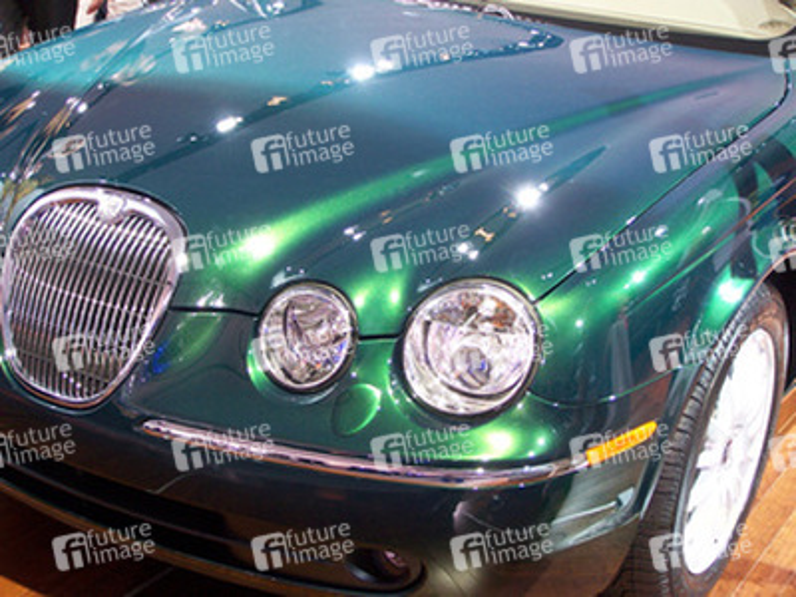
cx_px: 398
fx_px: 1472
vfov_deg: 22.9
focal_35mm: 64
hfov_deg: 30.3
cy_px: 298
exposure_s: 1/15
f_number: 3.2
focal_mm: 10.7
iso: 200
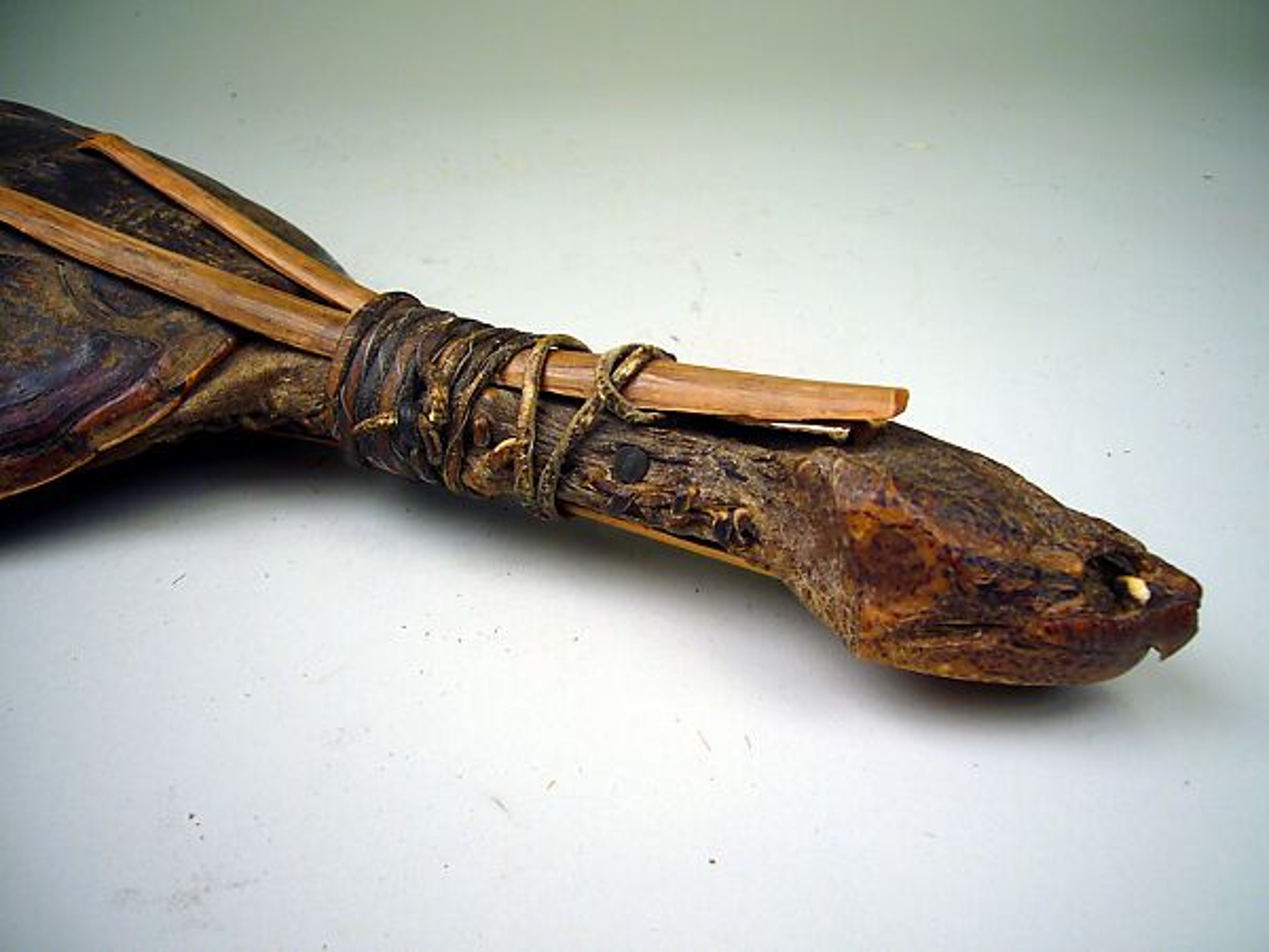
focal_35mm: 28
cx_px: 634
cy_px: 476
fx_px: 1026
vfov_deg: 49.7
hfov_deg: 63.4
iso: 80
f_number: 2.8
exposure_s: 1/50
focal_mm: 4.6
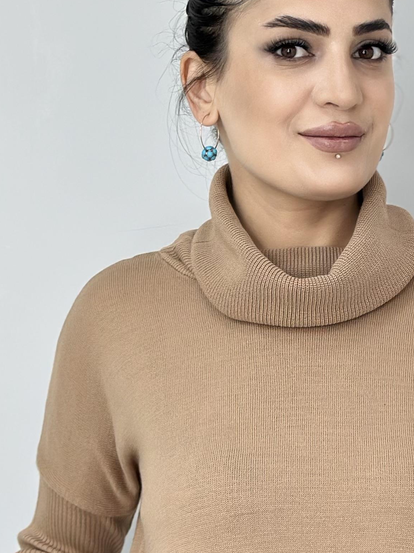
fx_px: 1993
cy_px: 470
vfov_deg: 15.6
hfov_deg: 11.8
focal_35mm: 125
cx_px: 318
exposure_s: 1/100
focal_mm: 6.86
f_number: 1.78
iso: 80
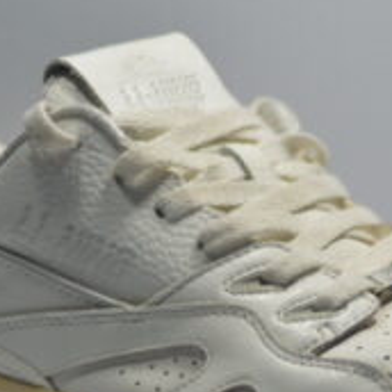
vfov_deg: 2.9
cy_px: 256
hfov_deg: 2.9
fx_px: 7680
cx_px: 235
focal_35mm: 599
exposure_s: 1/200
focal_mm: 135
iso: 400
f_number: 4.2
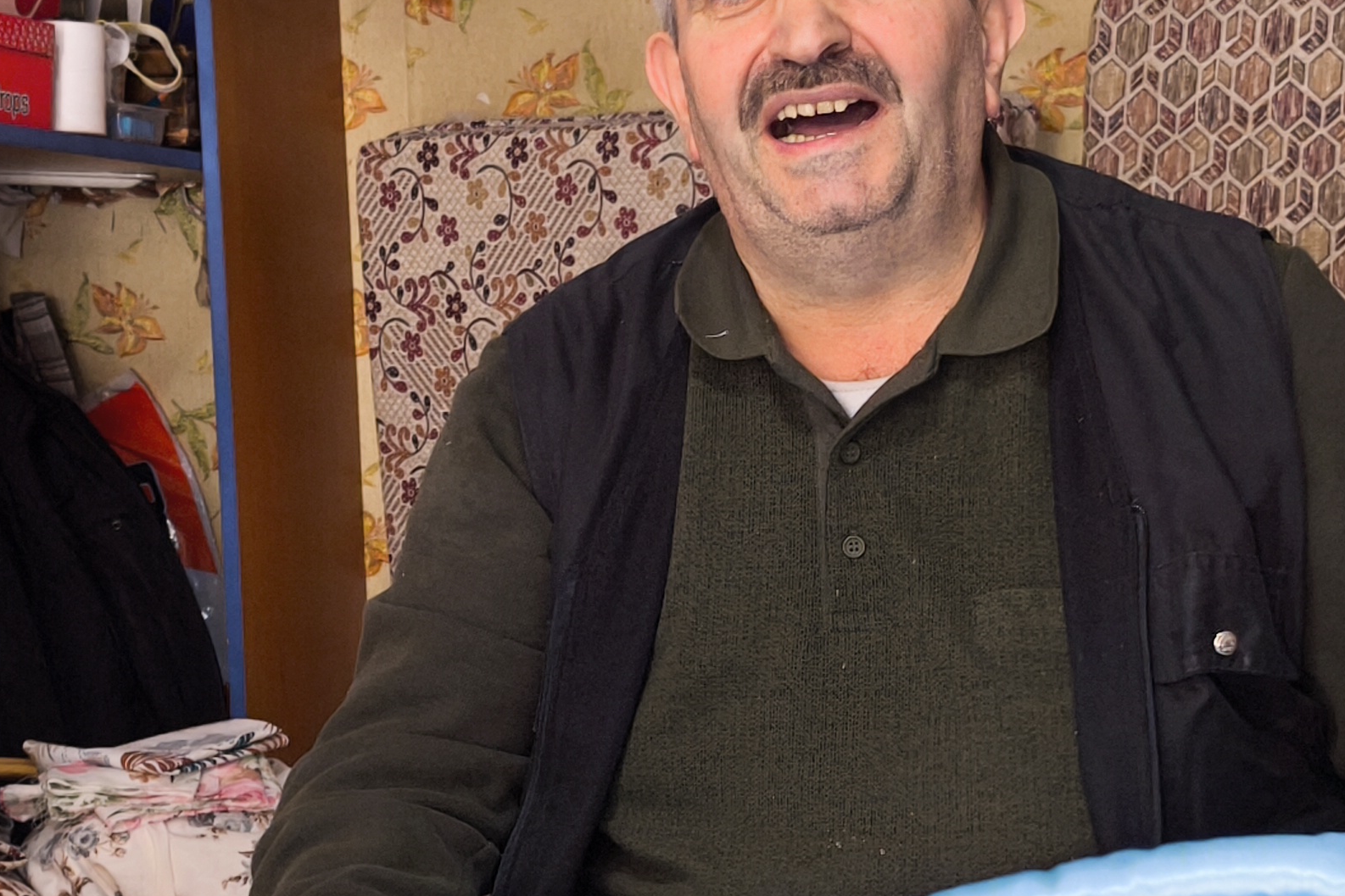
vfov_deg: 14.4
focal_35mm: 94
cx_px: 540
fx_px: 3511
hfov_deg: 21.7
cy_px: 804
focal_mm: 6.57
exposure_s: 1/90
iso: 200
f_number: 1.6
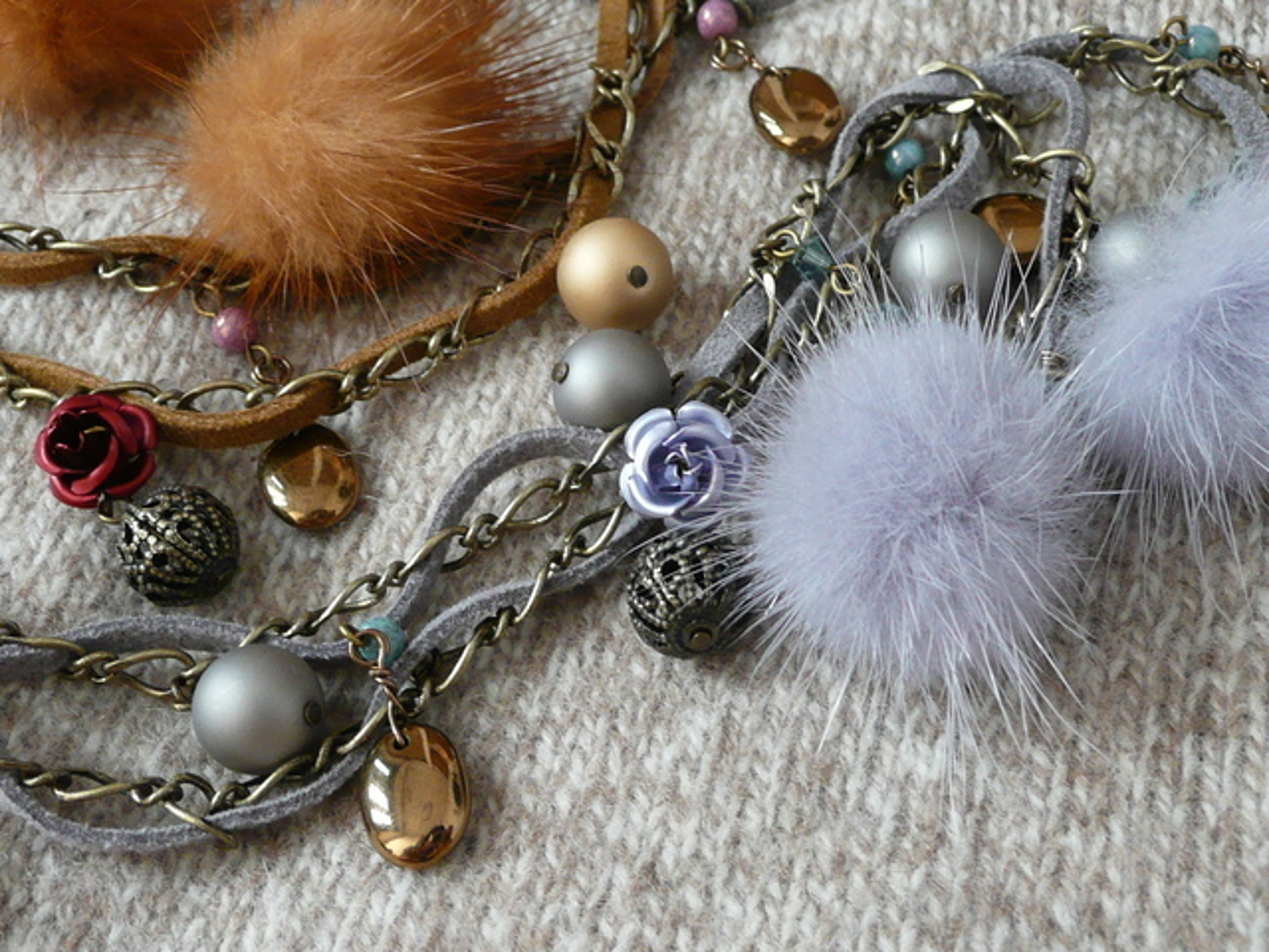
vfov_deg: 30.3
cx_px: 634
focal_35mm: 48
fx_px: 1760
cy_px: 476
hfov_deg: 39.7
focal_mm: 5.2
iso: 200
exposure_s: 1/13
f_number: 3.5
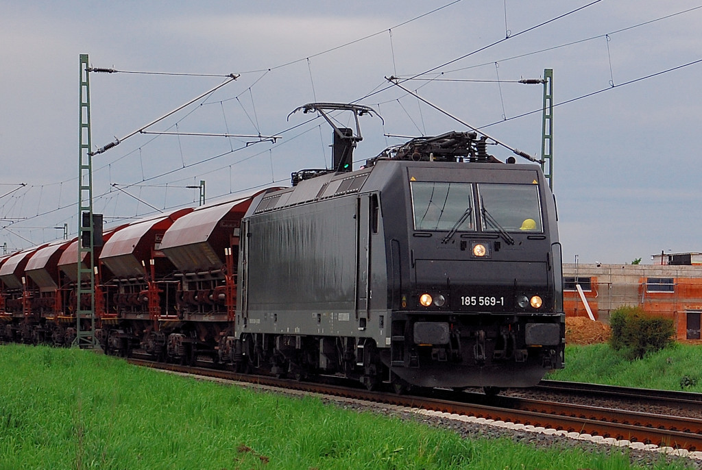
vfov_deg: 13.9
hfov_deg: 20.6
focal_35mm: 99
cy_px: 235
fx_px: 1933
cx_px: 351
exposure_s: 1/800
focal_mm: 66
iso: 400
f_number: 8
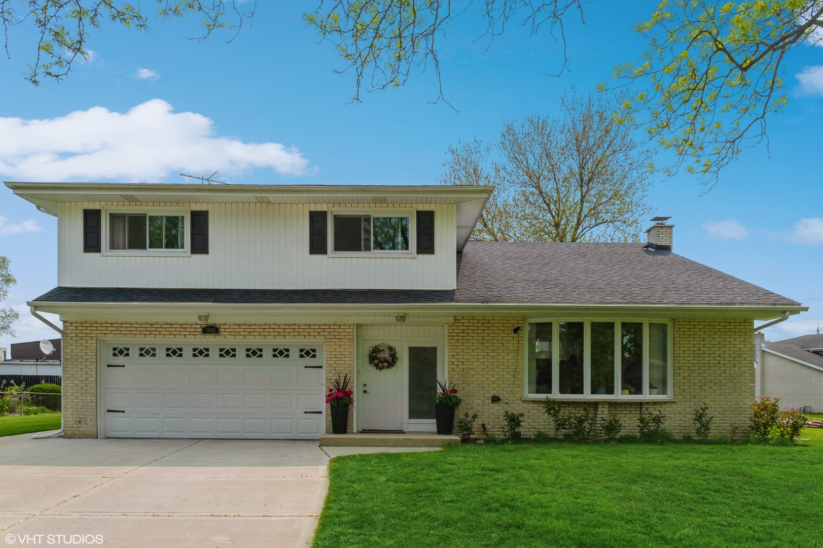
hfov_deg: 73.8
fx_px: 548
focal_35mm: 24
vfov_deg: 53.1
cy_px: 274
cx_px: 412
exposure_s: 1/1600
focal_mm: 24
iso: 200
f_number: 8
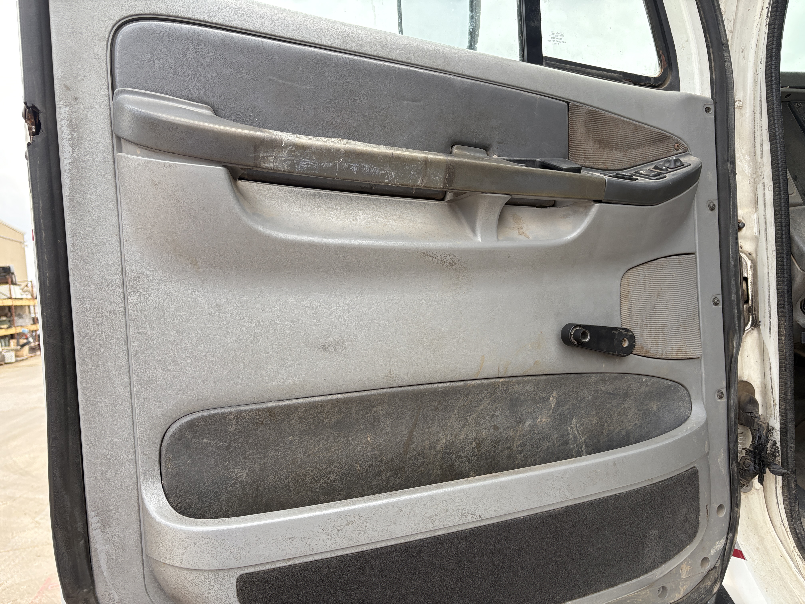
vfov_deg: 53.1
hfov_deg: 67.3
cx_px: 402
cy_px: 302
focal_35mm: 26
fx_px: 605
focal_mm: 5.96
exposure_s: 1/667
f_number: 1.6
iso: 64
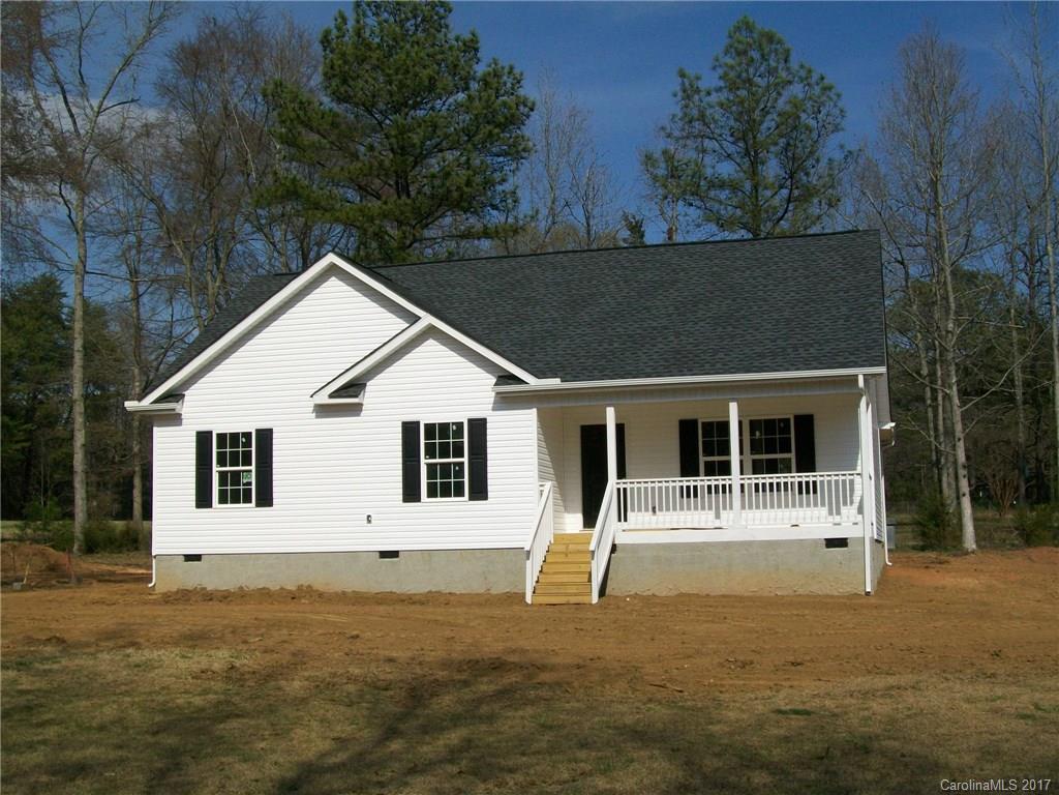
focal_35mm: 45
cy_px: 398
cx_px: 530
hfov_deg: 42.1
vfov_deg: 32.2
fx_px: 1377
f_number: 5.3
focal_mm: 7.6
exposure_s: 1/800
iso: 64
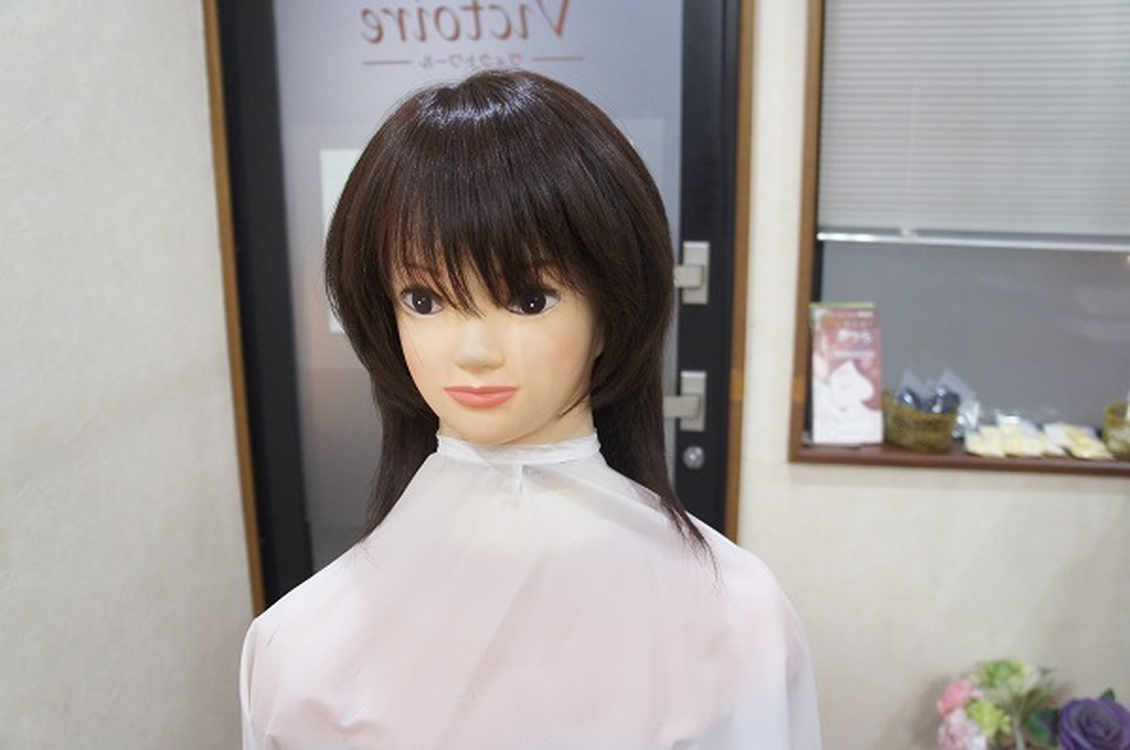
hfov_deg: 62.0
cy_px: 375
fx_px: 940
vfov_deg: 43.5
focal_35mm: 30
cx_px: 565
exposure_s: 1/60
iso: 1600
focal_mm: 20
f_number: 3.5
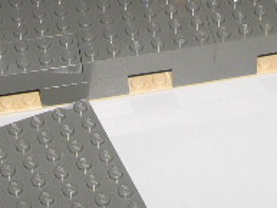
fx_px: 1009
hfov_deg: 15.6
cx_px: 171
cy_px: -105
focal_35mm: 126
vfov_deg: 11.3
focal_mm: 8
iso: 100
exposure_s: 1/60
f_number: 7.6
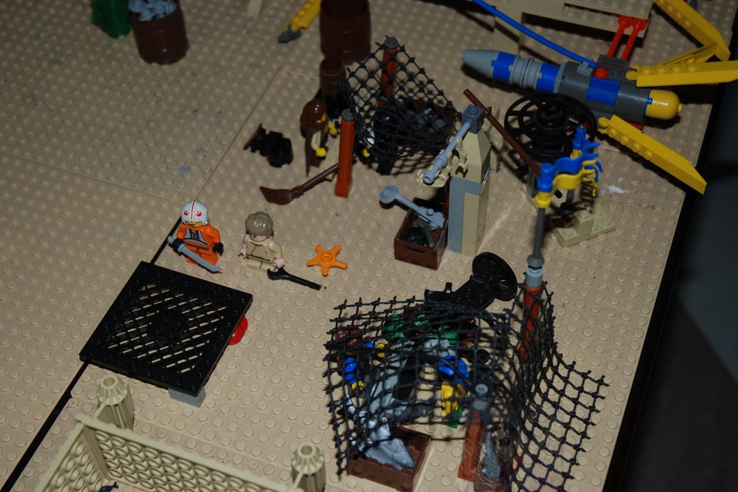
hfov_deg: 34.5
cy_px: 246
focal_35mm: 58
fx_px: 1189
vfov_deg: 23.4
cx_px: 372
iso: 200
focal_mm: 38
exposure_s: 1/60
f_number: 4.2
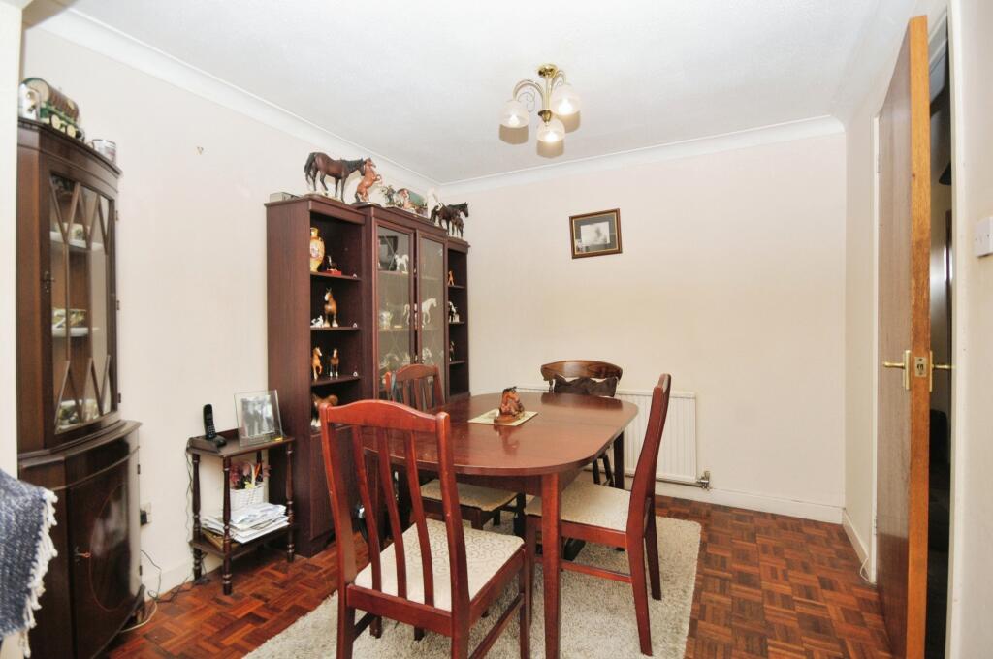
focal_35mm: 16
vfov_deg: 71.9
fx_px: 455
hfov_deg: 95.1
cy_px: 330
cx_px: 496
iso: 500
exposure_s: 1/60
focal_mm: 11
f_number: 6.3
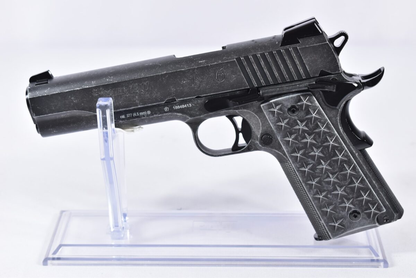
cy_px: 139
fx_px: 901
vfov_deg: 17.5
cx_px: 208
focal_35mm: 78
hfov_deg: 26.0
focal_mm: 52
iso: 640
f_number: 5.6
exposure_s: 1/30
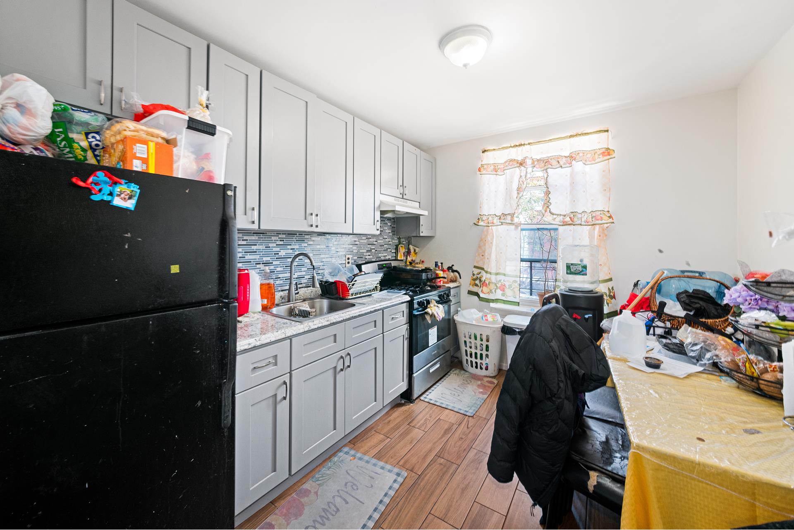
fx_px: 265
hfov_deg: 112.6
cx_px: 397
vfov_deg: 90.0
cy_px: 265
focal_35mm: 12
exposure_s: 1/10
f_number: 10
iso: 640
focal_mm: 12
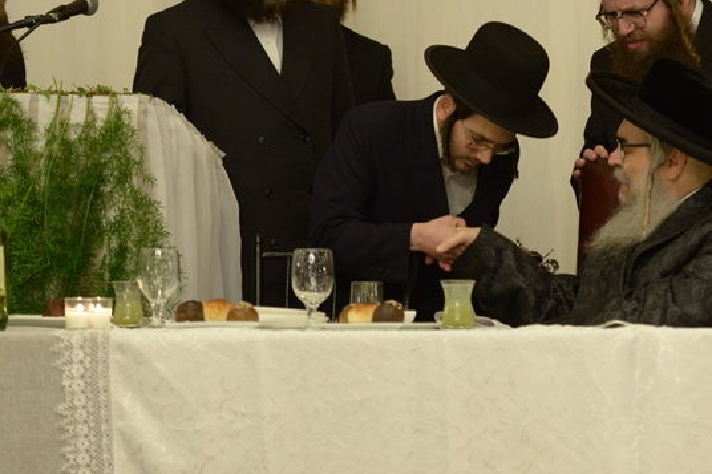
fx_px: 3855
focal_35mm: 195
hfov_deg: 10.5
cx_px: 551
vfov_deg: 7.0
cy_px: 179
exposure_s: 1/125
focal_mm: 102
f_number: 2.8
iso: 1600
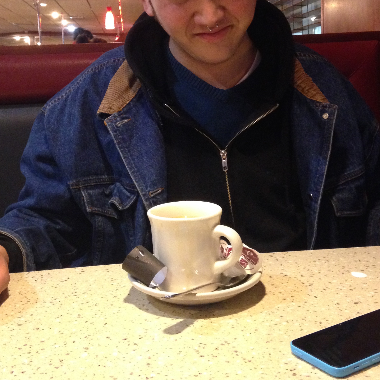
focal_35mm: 48
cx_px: 164
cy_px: 104
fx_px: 596
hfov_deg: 35.3
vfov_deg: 34.7
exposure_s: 1/15
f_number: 2.4
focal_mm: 4.12
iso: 400
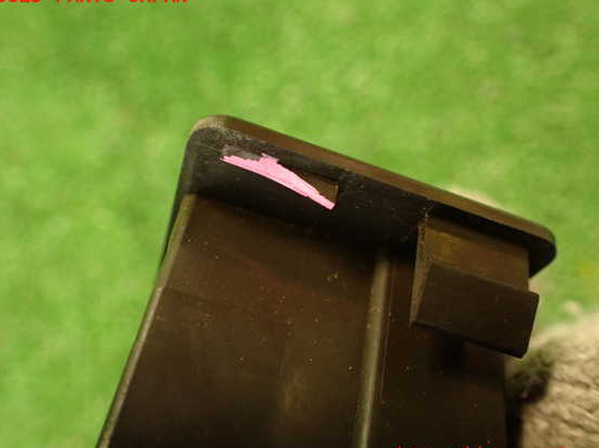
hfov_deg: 52.6
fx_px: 605
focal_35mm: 35
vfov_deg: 40.7
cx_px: 316
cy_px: 227
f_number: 2.4
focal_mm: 5.79
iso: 640
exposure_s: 1/30
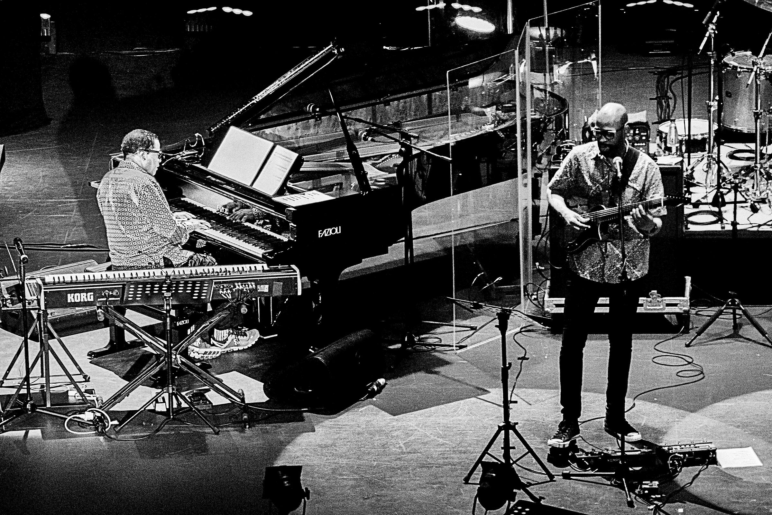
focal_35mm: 270
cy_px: 258
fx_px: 5790
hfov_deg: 7.6
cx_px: 386
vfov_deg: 5.1
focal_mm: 180
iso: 5000
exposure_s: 1/50
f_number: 4.8
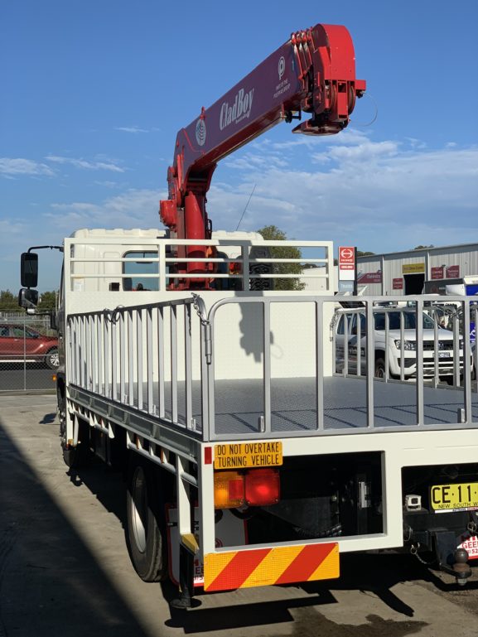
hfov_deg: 28.0
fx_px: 957
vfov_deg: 36.8
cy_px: 318
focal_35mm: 52
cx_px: 239
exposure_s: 1/2519
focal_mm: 6
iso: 16
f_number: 2.4
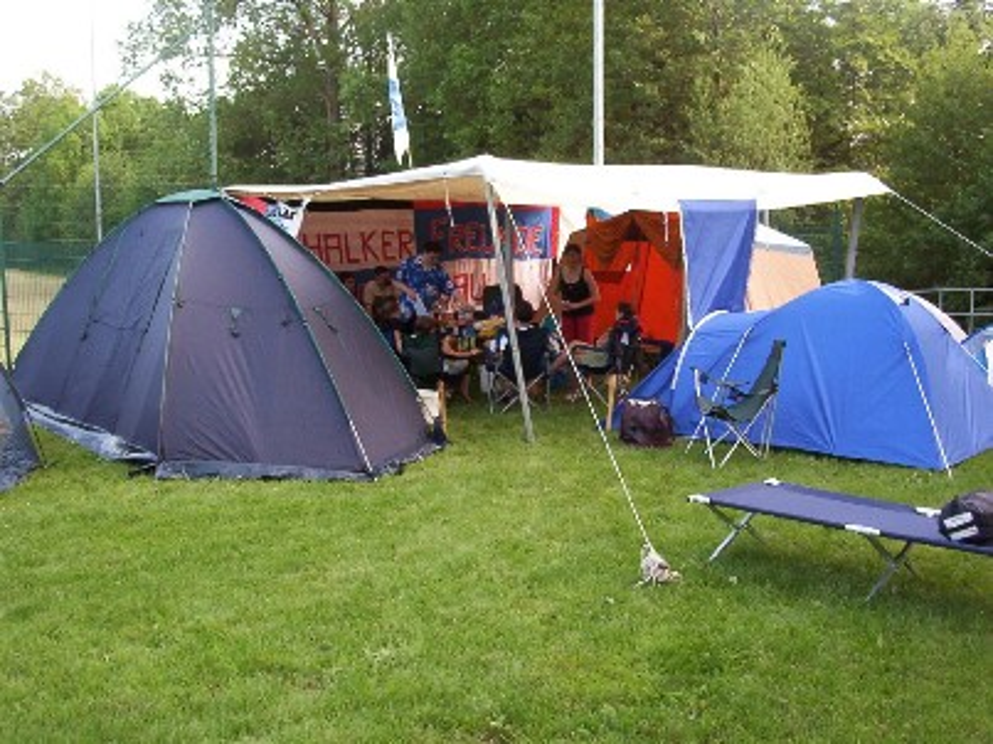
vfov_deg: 36.8
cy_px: 372
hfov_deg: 47.9
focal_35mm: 39
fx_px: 1118
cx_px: 496
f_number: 4.5
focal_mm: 6
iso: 100
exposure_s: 1/48.1
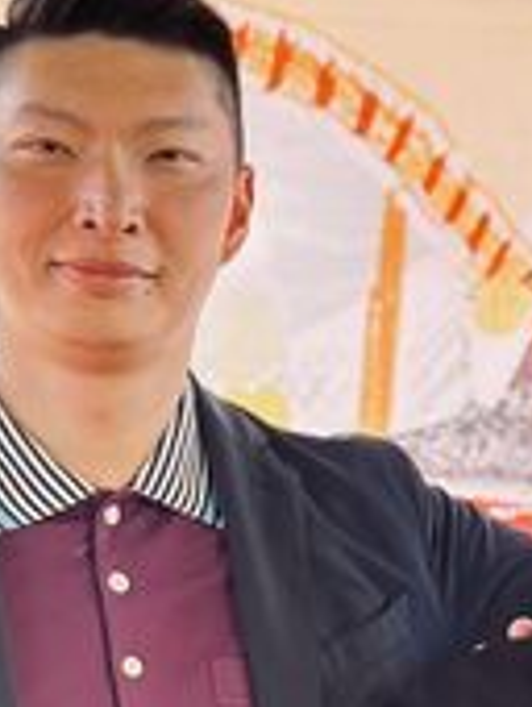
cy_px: 599
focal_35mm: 169
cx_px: 698
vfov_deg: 11.6
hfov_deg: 8.7
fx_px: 3454
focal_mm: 6.86
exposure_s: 1/172
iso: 100
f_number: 1.78
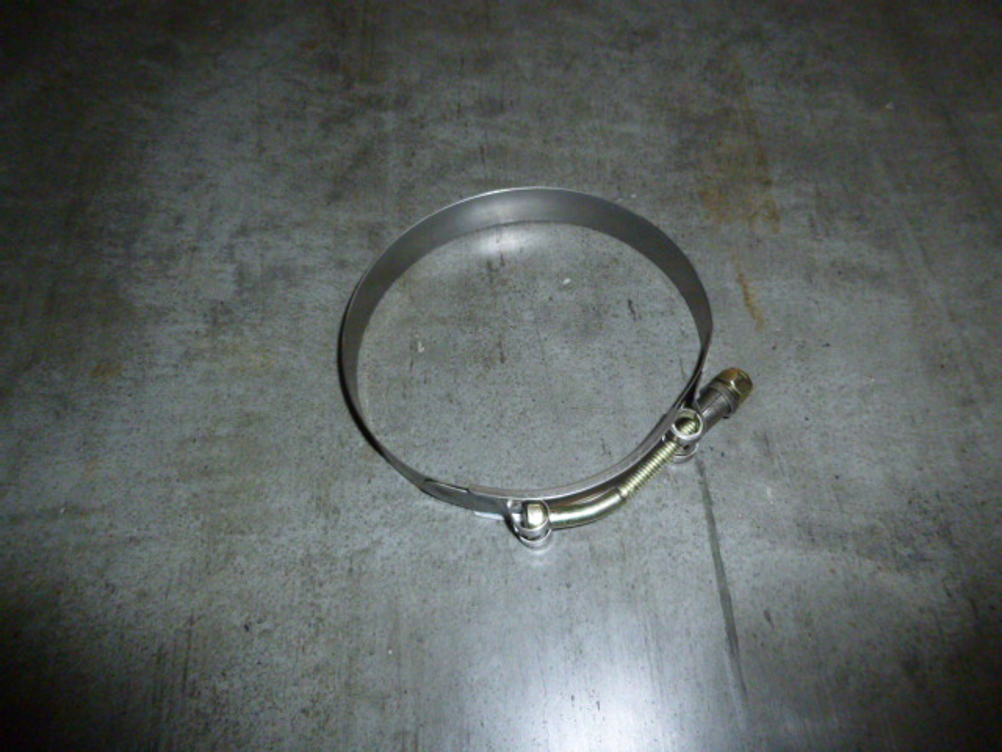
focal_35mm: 25
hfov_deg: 69.4
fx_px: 724
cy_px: 376
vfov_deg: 54.9
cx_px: 501
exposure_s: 1/60
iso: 400
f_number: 3.1
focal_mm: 4.5
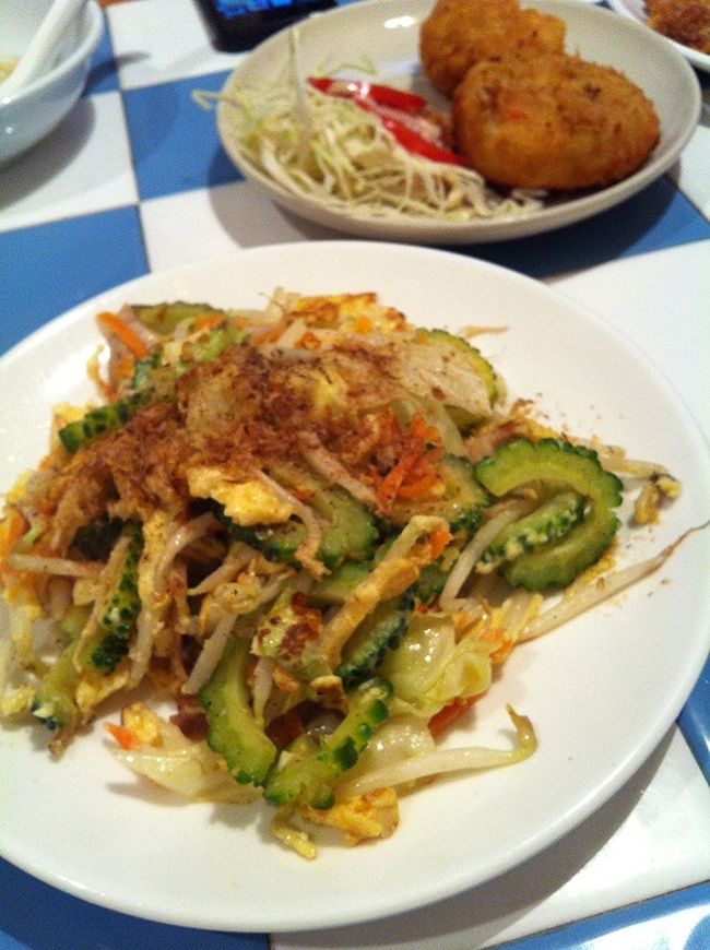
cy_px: 475
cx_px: 355
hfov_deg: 40.6
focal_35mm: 35
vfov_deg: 52.7
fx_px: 960
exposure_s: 1/15
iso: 200
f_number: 2.8
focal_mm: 3.85
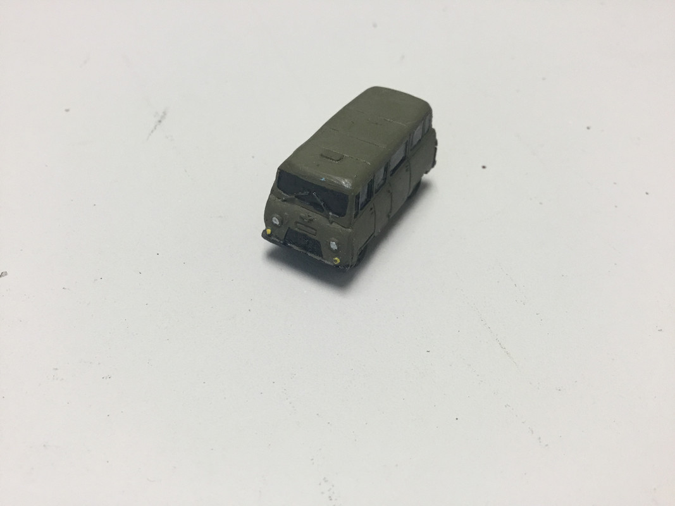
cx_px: 338
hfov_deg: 58.4
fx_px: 604
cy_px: 253
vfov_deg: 45.4
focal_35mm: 31
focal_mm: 3.3
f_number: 2.4
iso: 50
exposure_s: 1/30
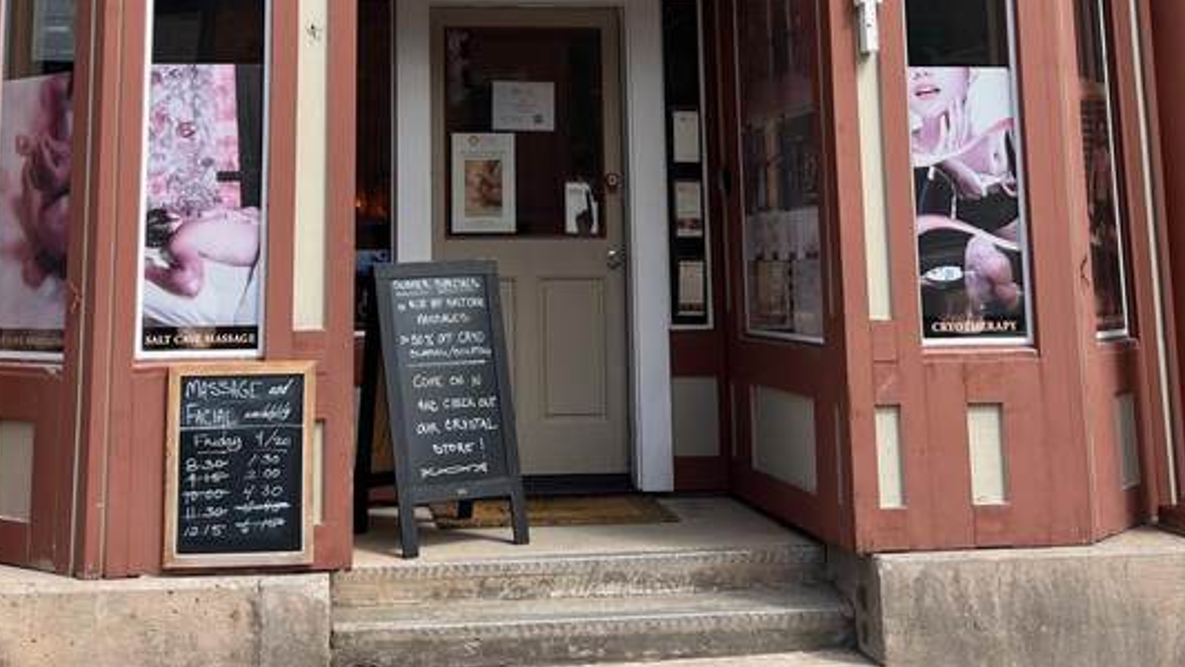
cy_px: -7
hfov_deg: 40.5
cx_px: 500
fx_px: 1603
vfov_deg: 22.6
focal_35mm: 51
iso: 50
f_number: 1.5
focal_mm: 5.7
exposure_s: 1/1779
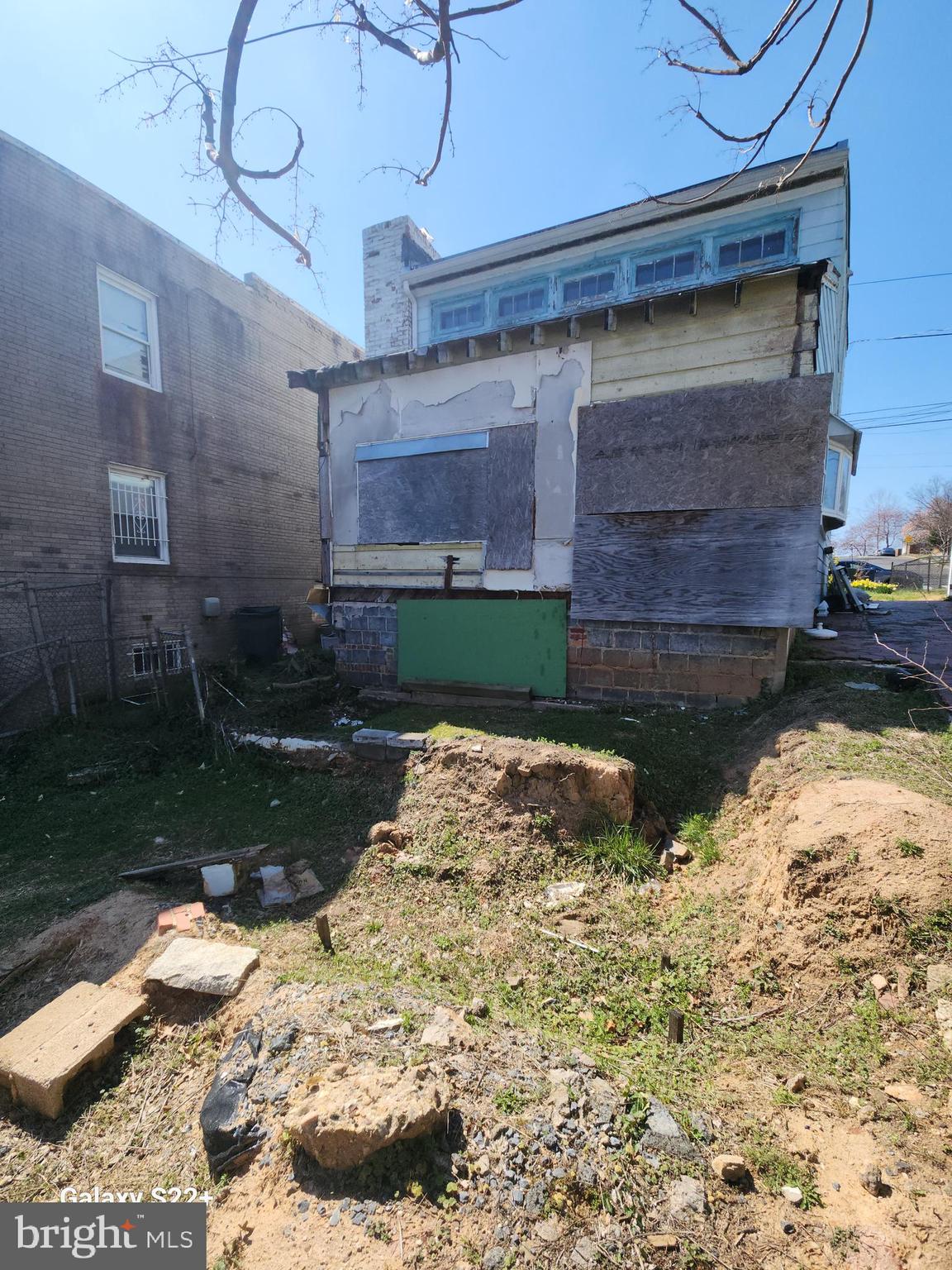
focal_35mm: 13
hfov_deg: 89.9
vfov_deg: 106.2
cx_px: 476
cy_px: 635
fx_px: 477
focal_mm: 2.2
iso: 50
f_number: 2.2
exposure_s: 1/1468
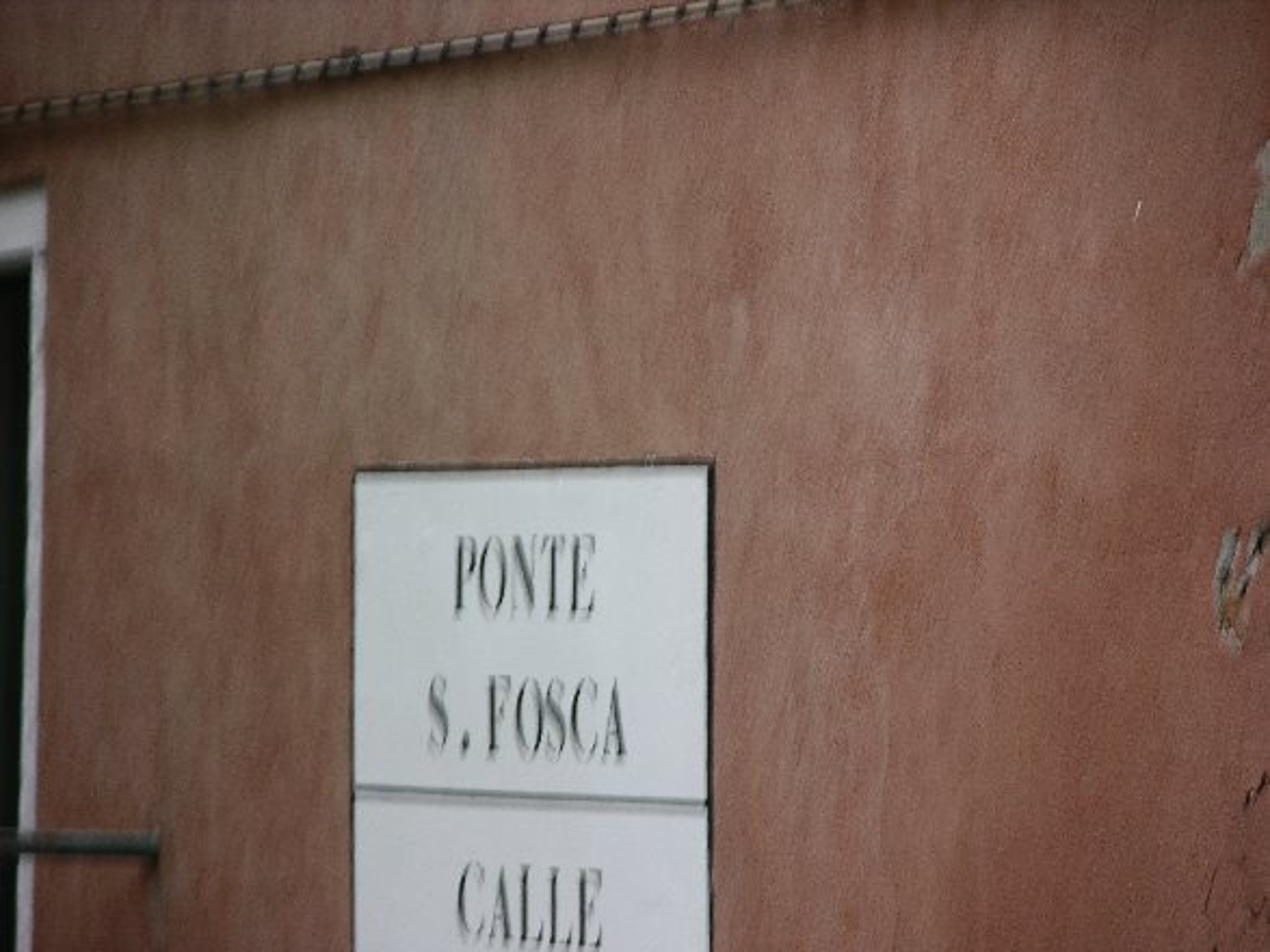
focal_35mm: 280
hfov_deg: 7.1
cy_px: 476
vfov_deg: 5.3
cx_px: 635
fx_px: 10271
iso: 50
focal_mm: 71.2
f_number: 4.2
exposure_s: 1/11.9
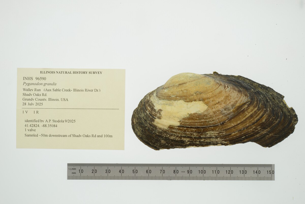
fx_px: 508
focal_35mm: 60
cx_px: 152
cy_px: 102
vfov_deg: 22.6
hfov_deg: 33.4
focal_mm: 60
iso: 100
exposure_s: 1/10
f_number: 32
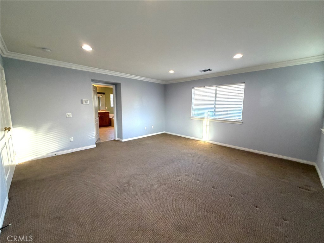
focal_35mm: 14
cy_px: 122
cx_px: 162
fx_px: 131
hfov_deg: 102.1
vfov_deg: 85.7
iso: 320
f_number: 2.2
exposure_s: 1/120
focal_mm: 2.22
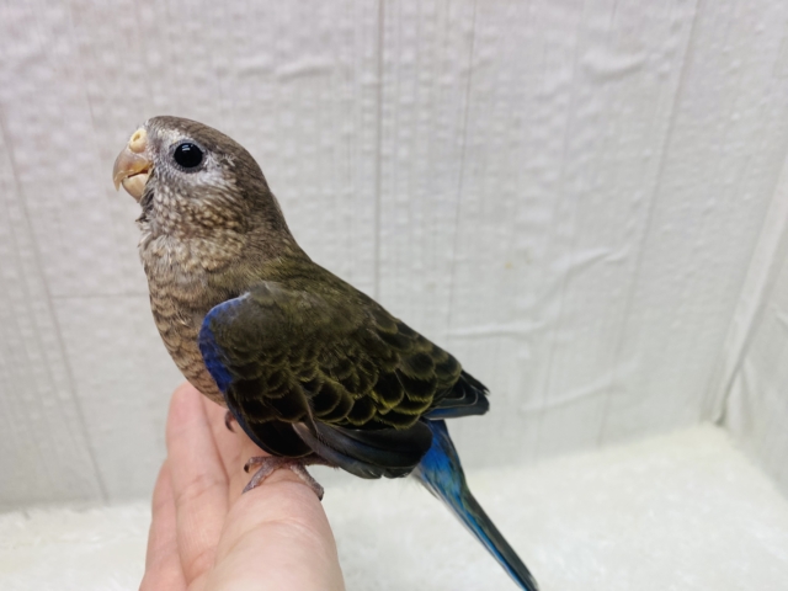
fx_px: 569
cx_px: 394
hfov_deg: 69.4
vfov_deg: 54.9
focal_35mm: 25
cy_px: 296
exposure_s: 1/100
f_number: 1.8
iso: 80
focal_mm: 4.25
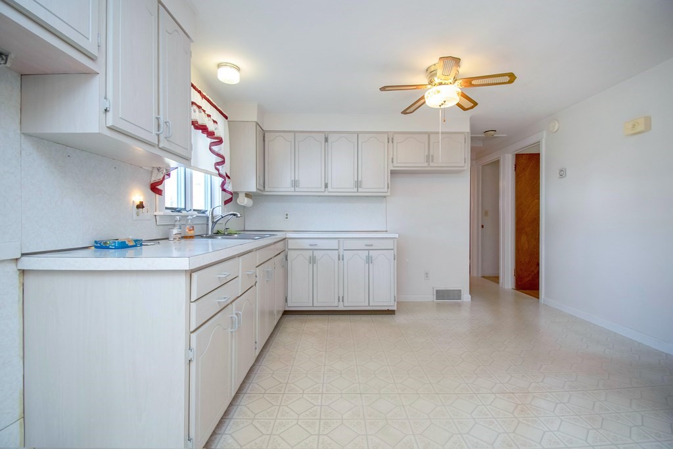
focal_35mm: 15
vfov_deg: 77.3
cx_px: 336
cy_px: 224
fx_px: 280
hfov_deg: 100.4
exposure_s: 1/125
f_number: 5.6
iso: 720
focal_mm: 10
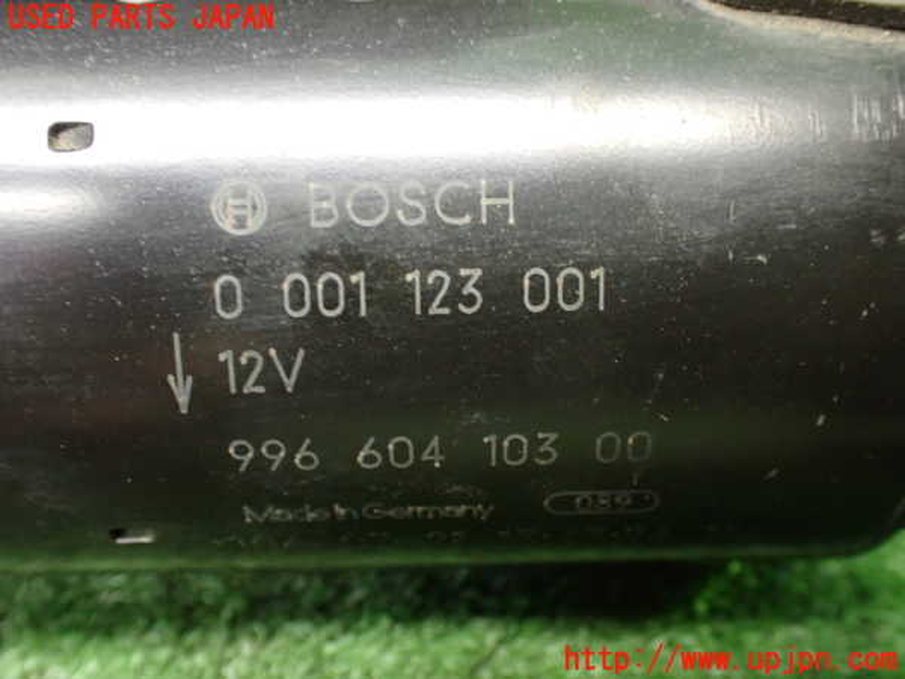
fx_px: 941
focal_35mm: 36
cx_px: 452
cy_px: 340
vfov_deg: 39.7
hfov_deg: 51.4
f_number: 2.5
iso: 1000
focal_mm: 6.37
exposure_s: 1/40
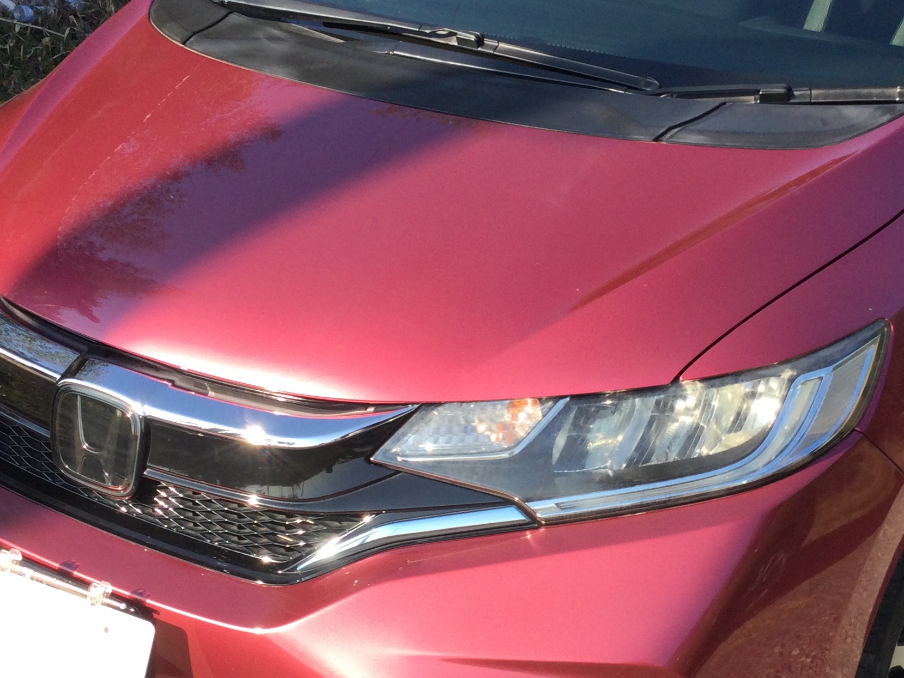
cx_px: 566
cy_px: 353
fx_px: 1593
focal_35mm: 61
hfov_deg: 31.5
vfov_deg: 24.0
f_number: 2.4
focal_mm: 3.3
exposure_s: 1/488
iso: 25
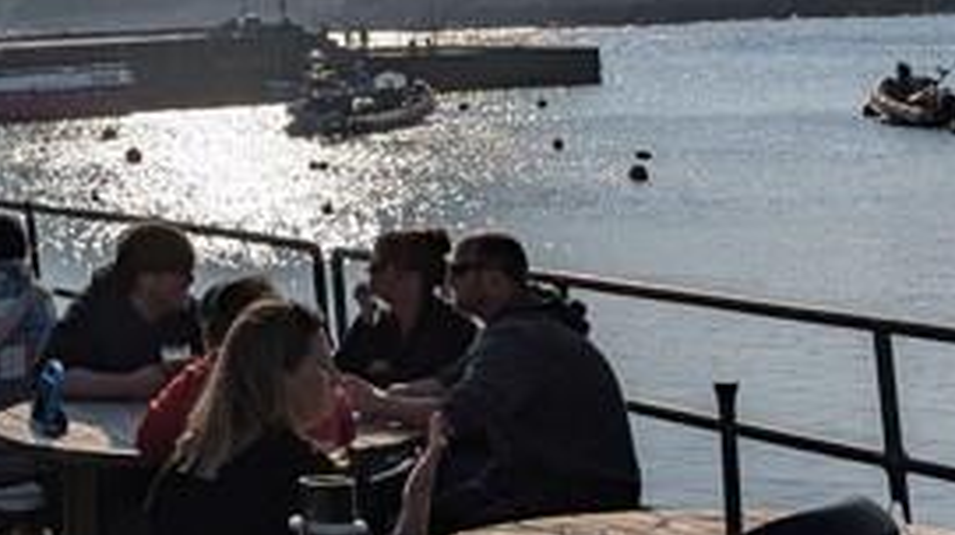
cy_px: -315
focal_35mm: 99
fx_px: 2505
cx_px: -134
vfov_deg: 11.6
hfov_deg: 20.4
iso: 24
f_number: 1.68
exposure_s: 1/9346
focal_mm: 6.9
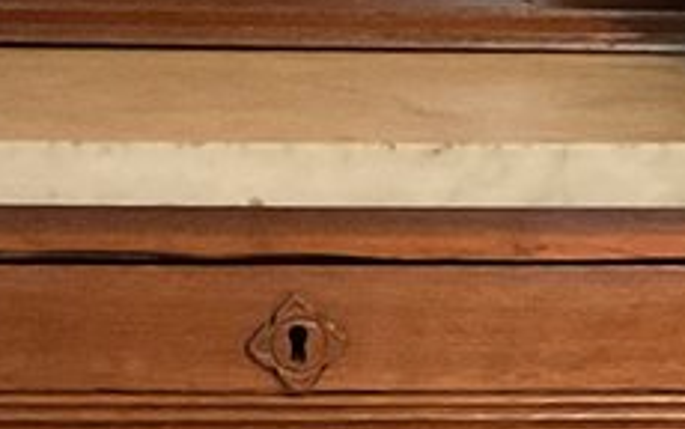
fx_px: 3773
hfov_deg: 10.4
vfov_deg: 6.2
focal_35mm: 202
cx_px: 219
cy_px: 982
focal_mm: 3
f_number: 1.8
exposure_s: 1/30
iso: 250
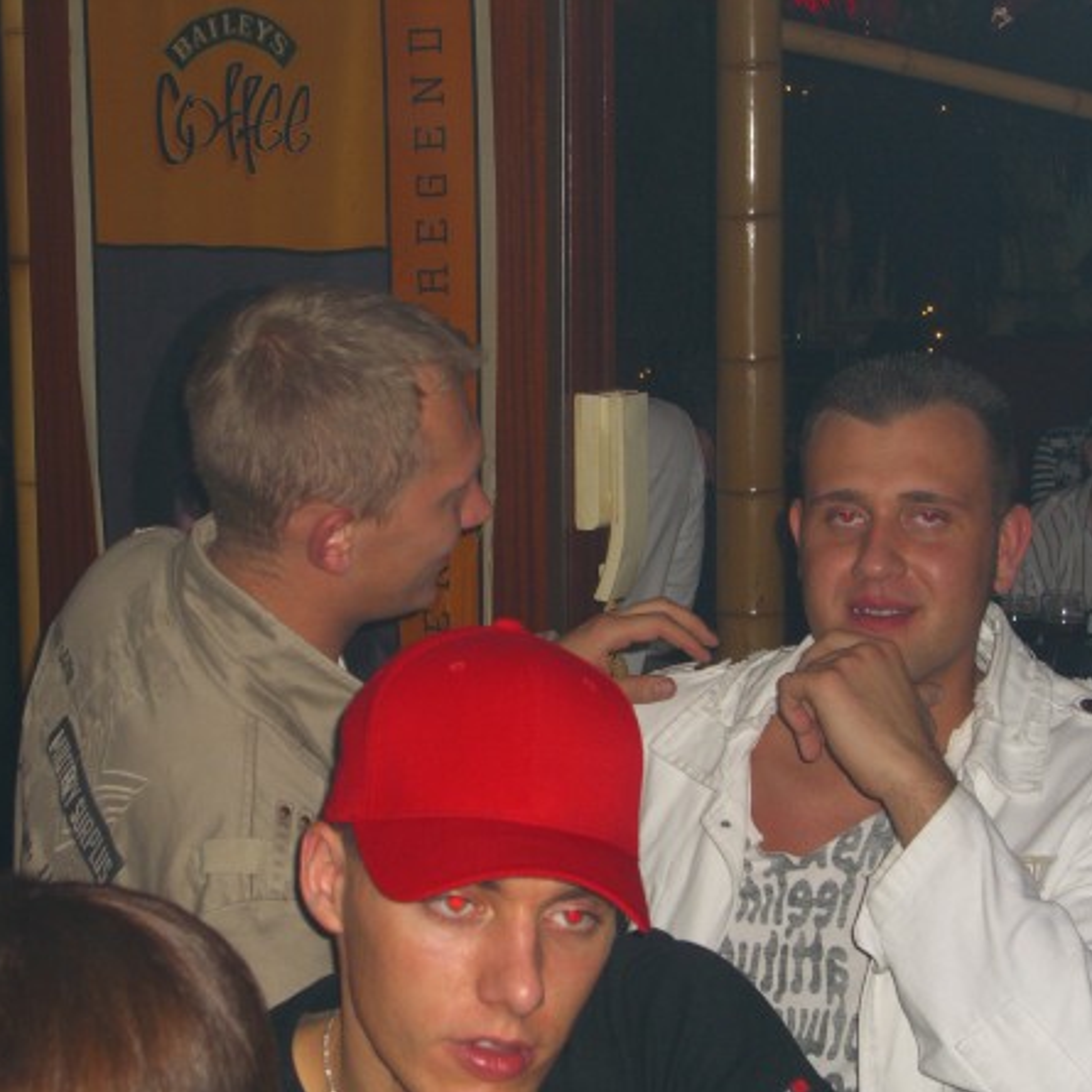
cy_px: 550
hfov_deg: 21.4
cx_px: 471
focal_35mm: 81
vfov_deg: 21.4
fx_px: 2891
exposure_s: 1/60
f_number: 4
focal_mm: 14.2
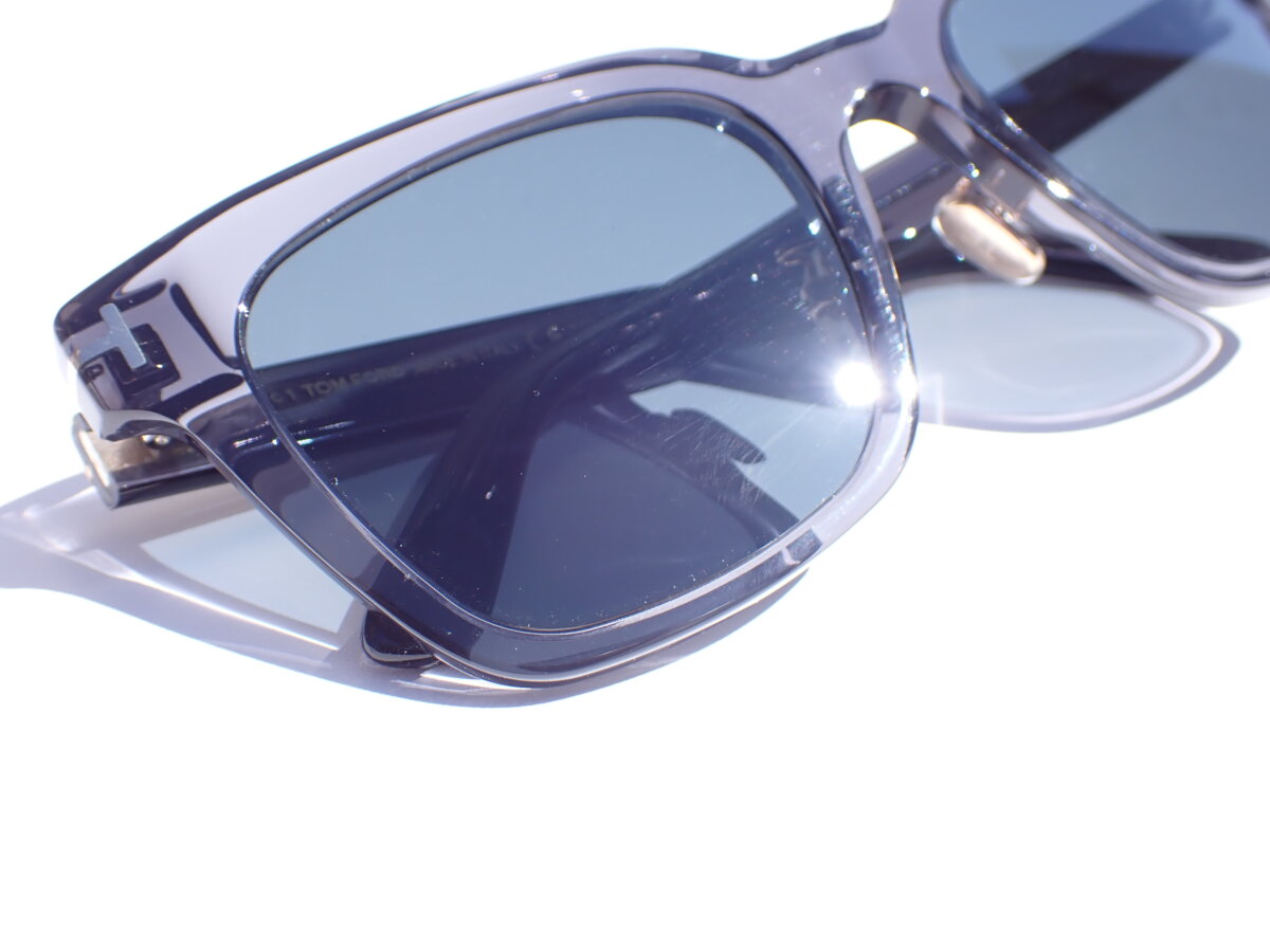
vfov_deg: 37.7
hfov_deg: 49.0
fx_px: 1394
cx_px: 635
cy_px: 476
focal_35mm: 38
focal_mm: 6.83
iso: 100
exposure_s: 1/640
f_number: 3.5
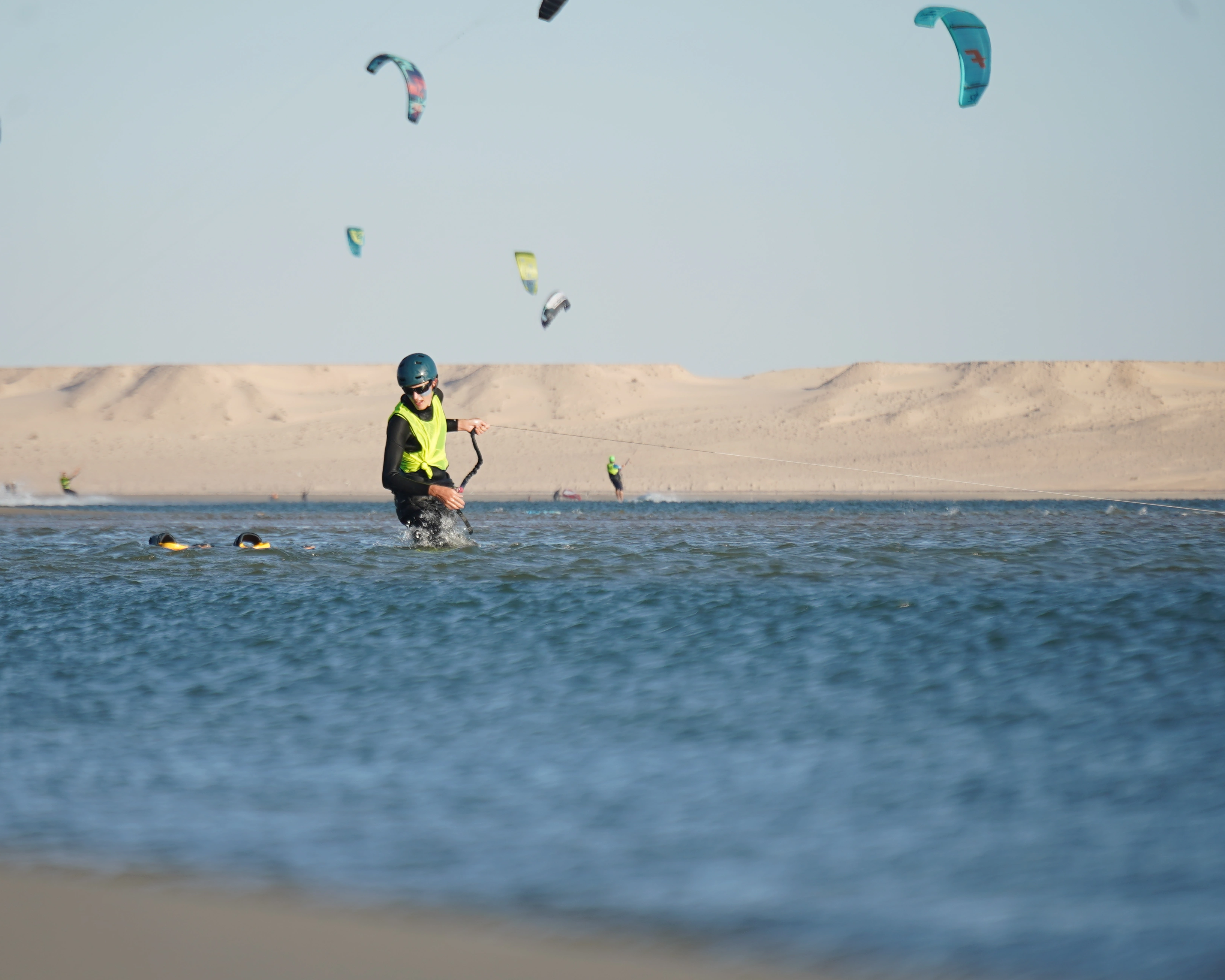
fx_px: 12908
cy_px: 490
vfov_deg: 4.3
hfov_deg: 5.4
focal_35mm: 356
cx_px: 493
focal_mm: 210
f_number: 6.3
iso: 100
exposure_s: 1/400
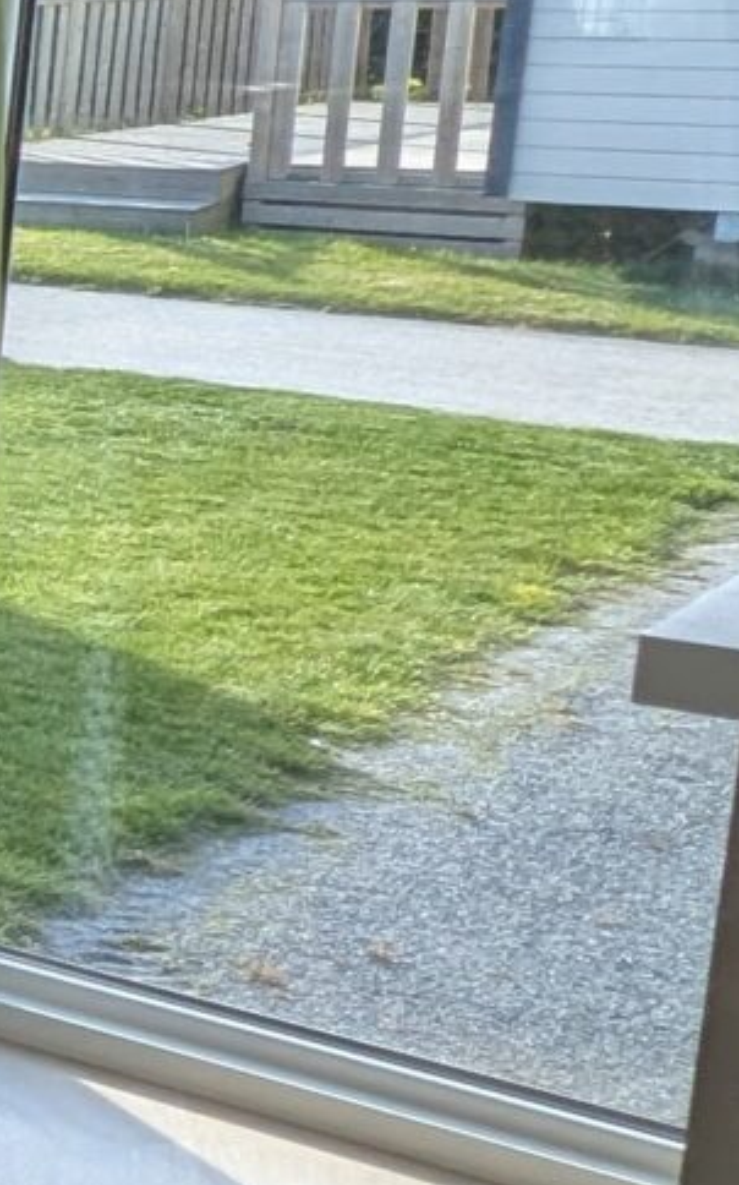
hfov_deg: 9.7
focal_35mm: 73
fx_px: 2355
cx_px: -1816
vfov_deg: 28.0
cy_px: 389
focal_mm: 1.95
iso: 43
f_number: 2.2
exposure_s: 1/211
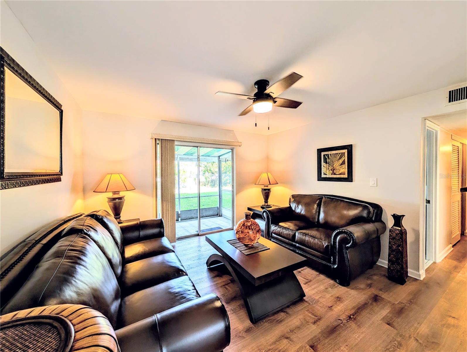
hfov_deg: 110.5
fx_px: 162
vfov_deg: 94.6
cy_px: 176
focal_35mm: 12
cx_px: 234
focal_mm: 2.02
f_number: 1.7
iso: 61
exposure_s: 1/132
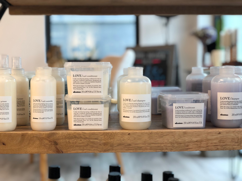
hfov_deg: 36.8
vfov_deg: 28.0
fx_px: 364
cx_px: 121
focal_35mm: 52
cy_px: 90
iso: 64
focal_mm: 6
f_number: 2.4
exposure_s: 1/60
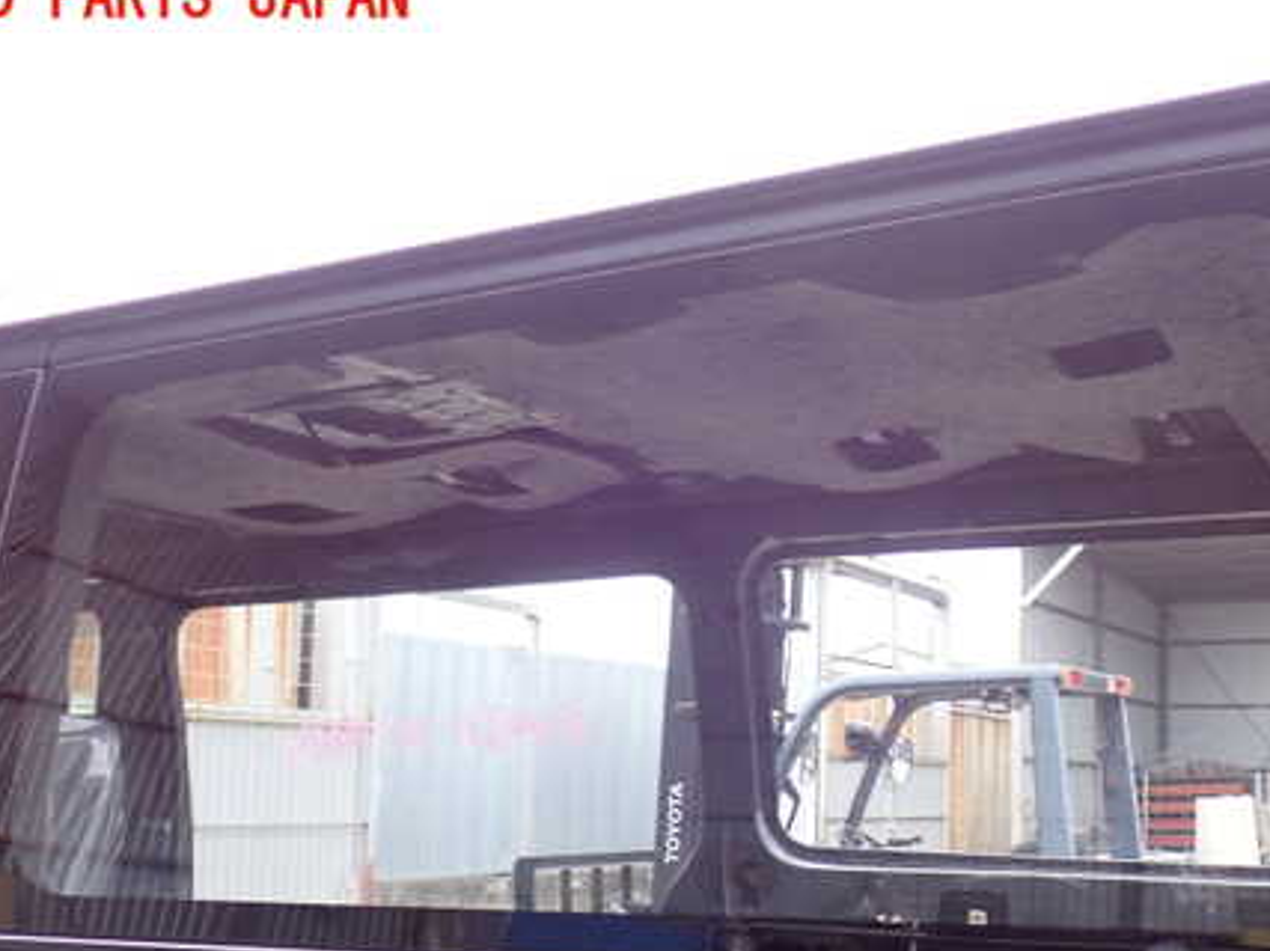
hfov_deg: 41.9
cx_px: 761
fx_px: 1651
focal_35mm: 45
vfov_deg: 31.9
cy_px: 630
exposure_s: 1/40
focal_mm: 5.79
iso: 200
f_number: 2.4
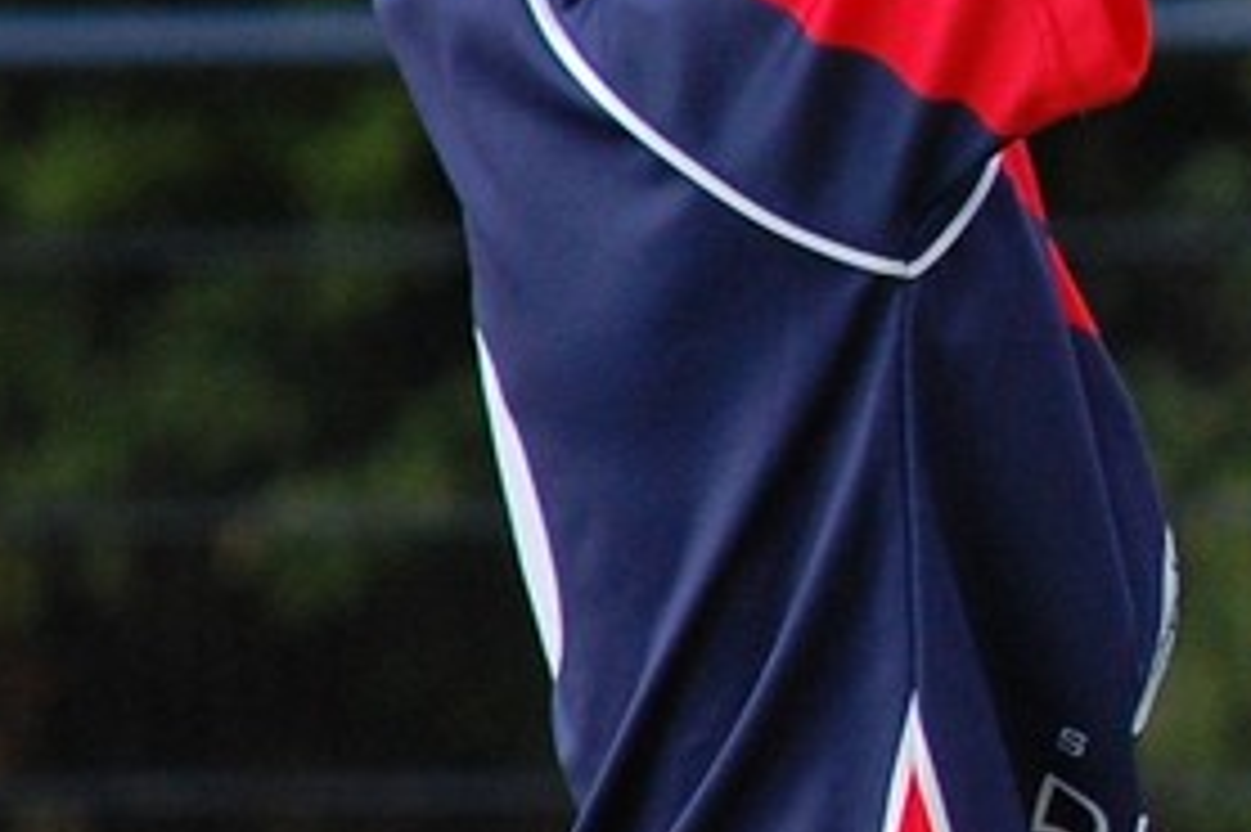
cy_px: 18
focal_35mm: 1105
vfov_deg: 1.2
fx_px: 38375
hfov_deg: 1.9
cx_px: 2038
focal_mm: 200
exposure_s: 1/500
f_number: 5.6
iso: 720
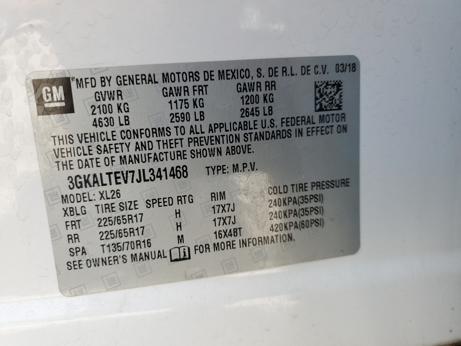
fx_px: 346
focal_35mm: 26
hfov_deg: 67.3
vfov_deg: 53.1
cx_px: 230
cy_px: 173
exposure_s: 1/357
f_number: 1.5
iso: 50
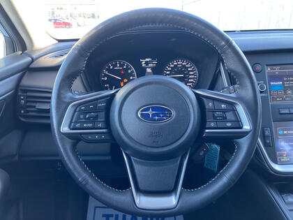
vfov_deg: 49.7
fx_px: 237
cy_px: 110
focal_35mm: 28
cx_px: 146
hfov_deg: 63.4
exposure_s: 1/50
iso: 80
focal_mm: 3.99
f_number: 1.8
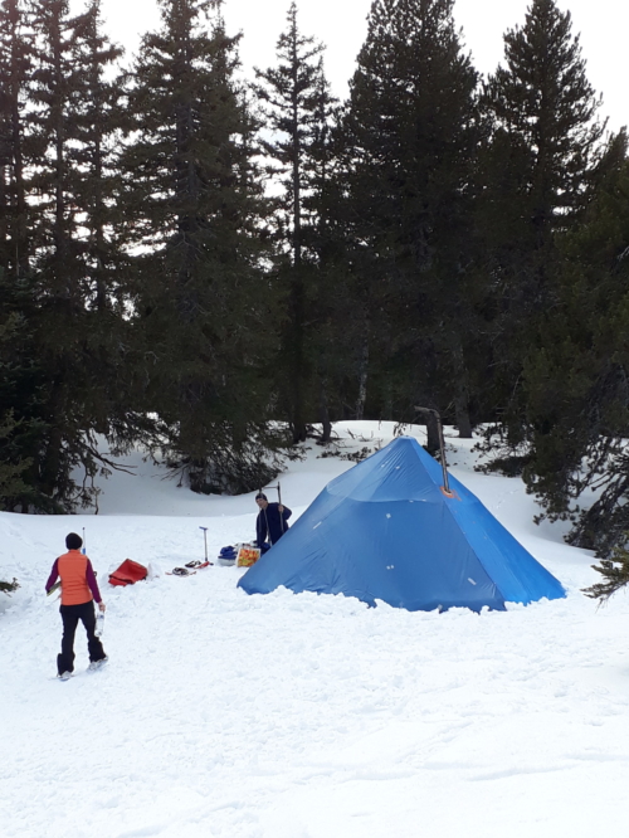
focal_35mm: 27
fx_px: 654
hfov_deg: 51.4
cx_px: 314
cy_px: 419
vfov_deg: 65.3
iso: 40
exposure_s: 1/368
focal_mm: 3.6
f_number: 1.9
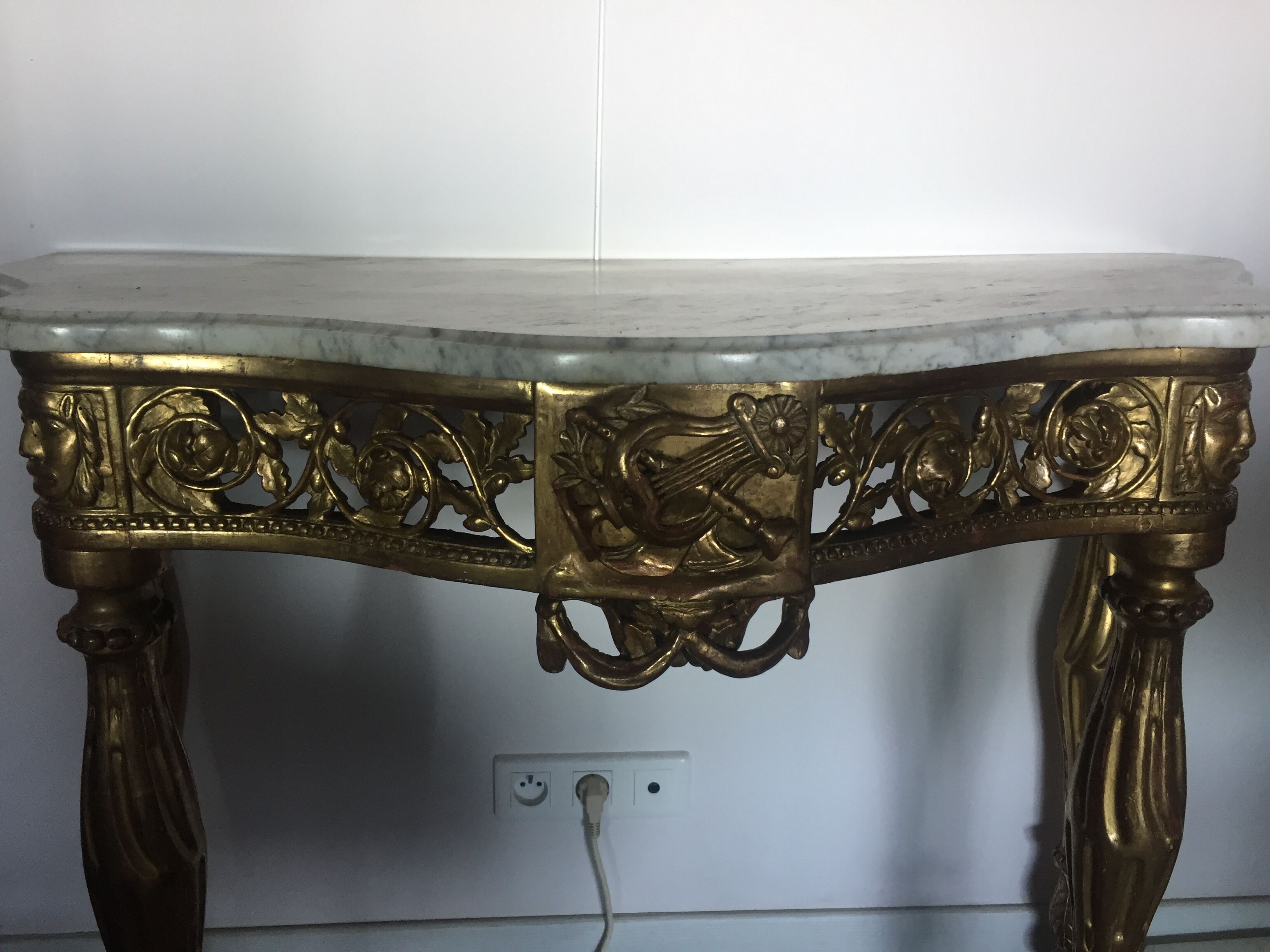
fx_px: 1064
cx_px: 635
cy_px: 476
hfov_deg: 61.7
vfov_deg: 48.2
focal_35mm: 29
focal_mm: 4.15
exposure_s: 1/33
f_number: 2.2
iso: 80
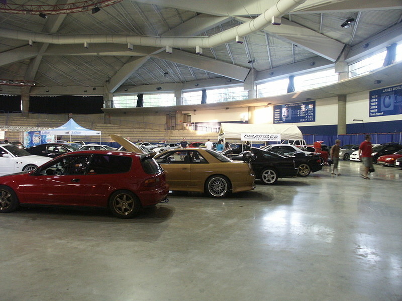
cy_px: 150
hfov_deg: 61.7
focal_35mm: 29
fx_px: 337
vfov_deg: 48.2
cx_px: 201
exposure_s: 1/10
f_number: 2.8
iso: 200
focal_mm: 7.59
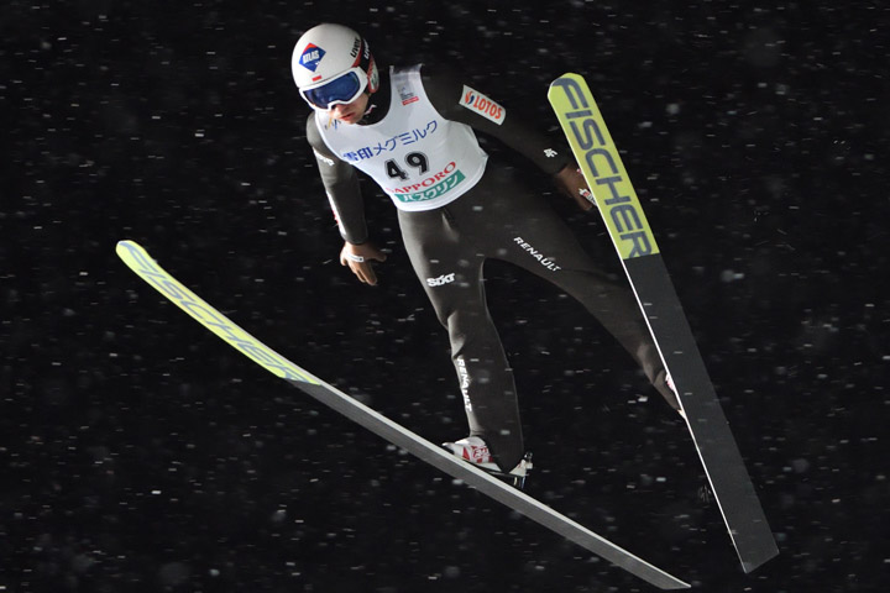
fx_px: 11124
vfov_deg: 3.1
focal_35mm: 450
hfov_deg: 4.6
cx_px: 445
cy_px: 296
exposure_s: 1/400
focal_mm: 300
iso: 2000
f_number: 4
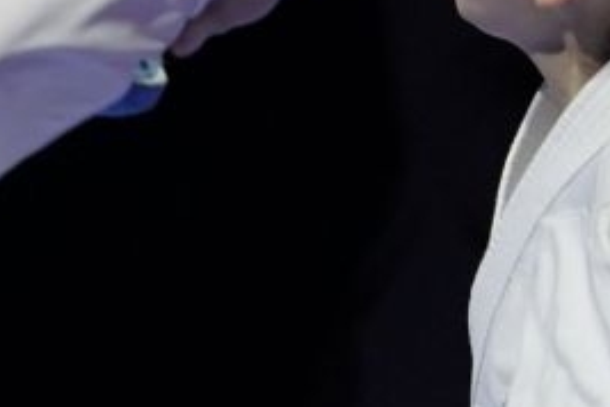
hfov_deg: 2.8
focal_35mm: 734
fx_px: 12436
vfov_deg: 1.9
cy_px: 384
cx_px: 222
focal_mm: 109
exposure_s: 1/1000
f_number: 2.8
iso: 640
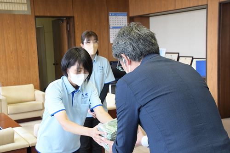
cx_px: 115
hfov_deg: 37.9
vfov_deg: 25.7
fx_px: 335
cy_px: 76
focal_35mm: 52
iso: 3200
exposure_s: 1/160
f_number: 6.3
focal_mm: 35
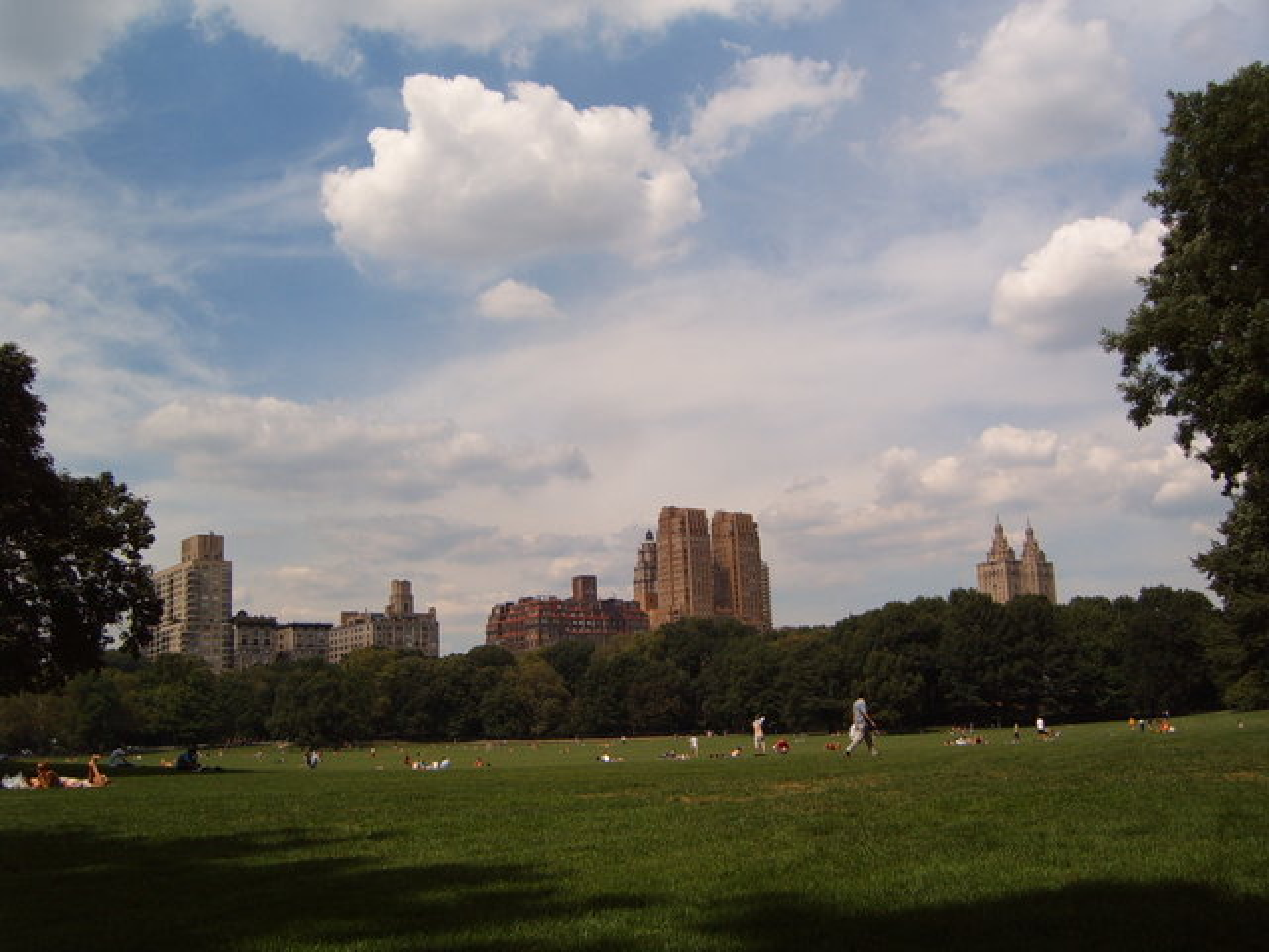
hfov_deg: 50.1
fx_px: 1356
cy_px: 476
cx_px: 634
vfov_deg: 38.7
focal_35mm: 37
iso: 63
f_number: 6
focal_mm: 6.2
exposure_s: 1/500
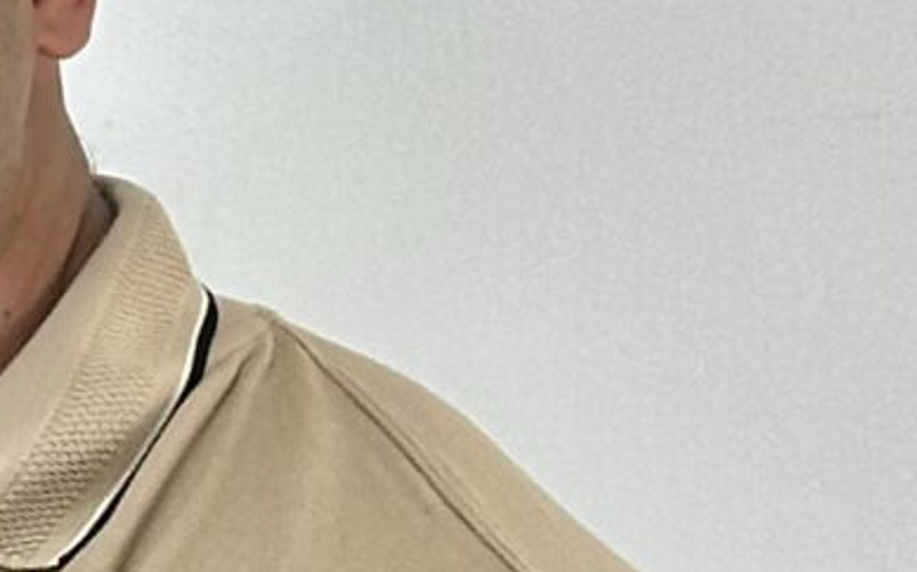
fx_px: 8392
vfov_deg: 3.9
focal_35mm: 336
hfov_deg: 6.2
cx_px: -217
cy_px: 690
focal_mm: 6.86
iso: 50
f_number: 1.78
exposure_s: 1/141
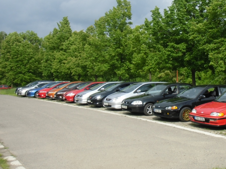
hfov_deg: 37.3
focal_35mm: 50
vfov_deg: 29.1
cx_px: 168
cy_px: 96
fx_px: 326
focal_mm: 5.93
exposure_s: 1/500
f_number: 3.7
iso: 64
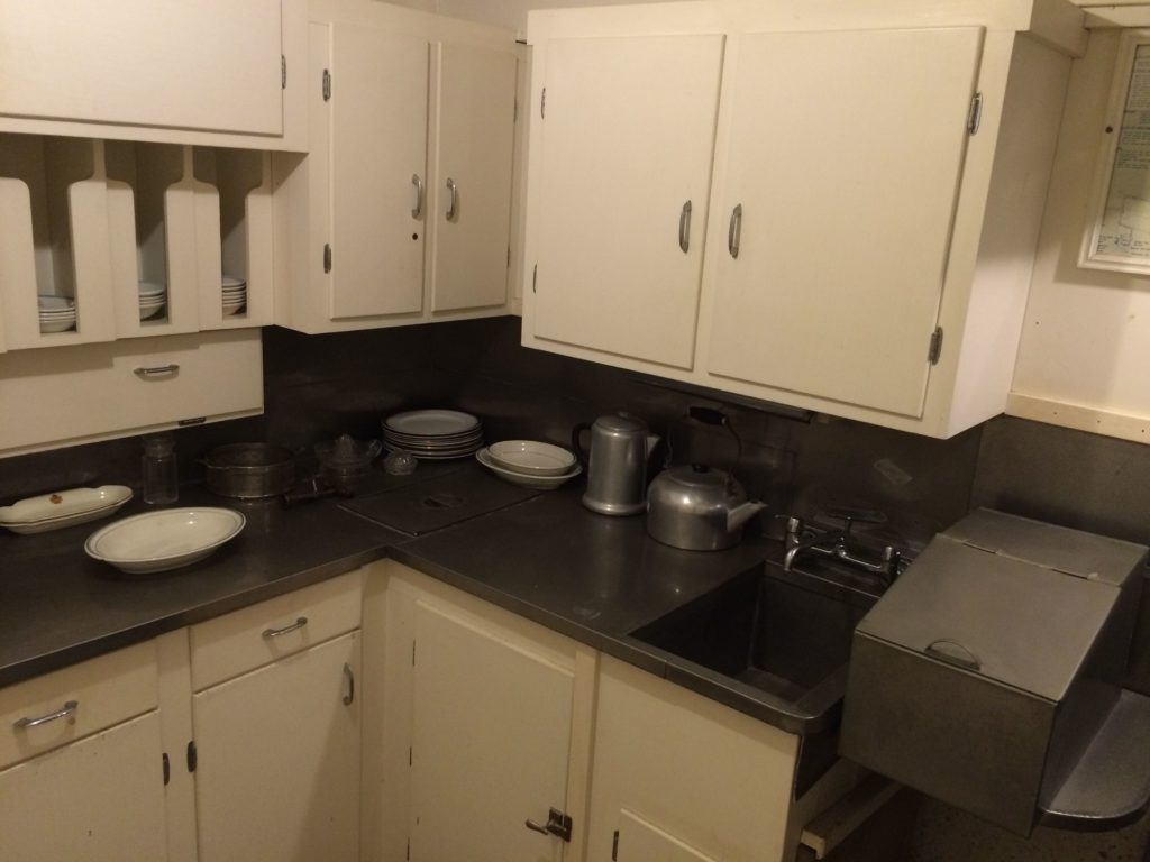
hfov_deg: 61.7
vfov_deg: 48.2
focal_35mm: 29
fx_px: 963
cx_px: 575
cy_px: 431
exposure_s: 1/30
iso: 200
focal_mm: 4.15
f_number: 2.2
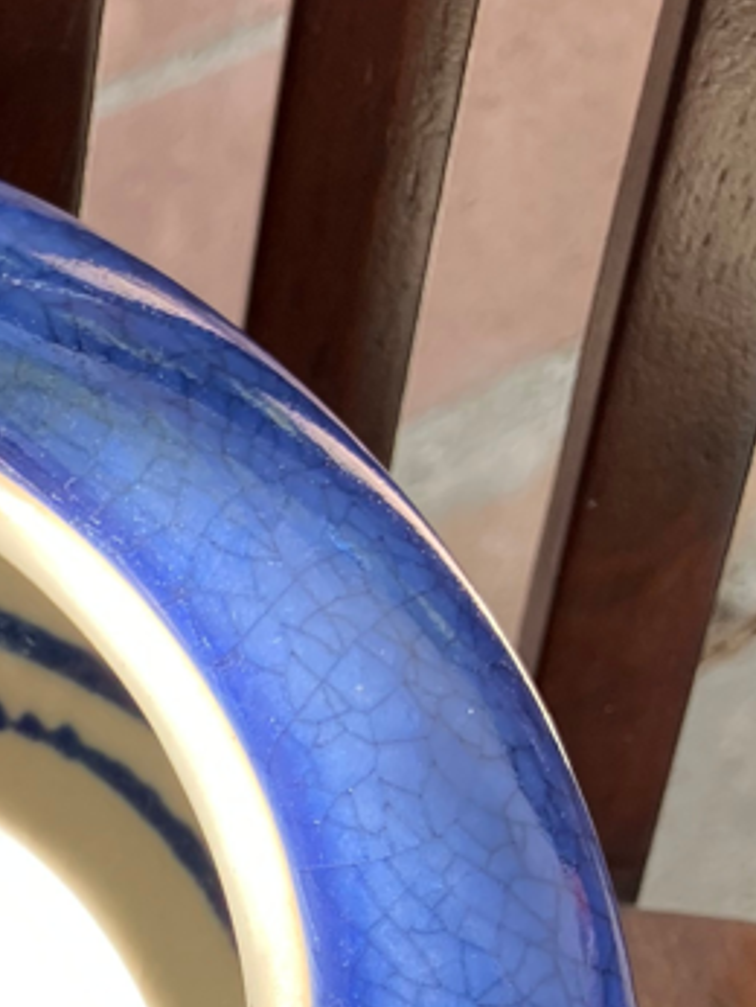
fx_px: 2821
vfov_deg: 18.9
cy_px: 1269
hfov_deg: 13.9
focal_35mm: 97
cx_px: -506
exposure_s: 1/121
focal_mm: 3.99
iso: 25
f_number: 1.8
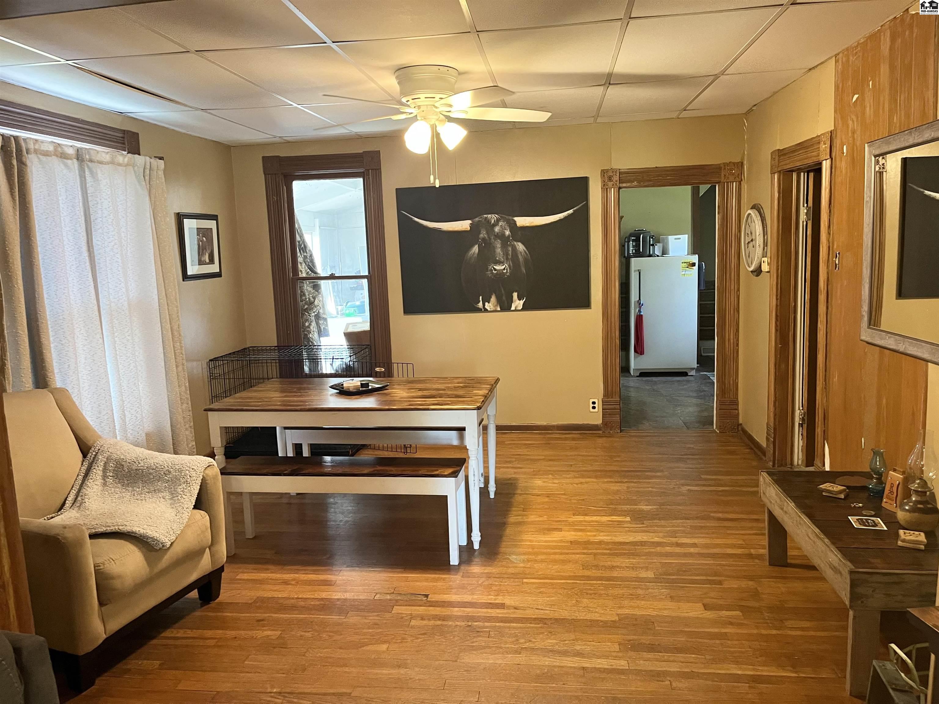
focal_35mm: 26
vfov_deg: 53.1
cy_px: 352
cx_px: 470
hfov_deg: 67.3
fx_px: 705
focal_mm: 5.1
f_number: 1.6
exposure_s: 1/60
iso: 500
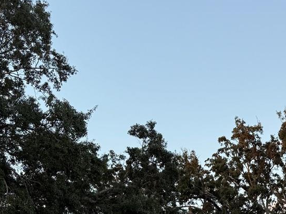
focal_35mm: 70
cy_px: 276
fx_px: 578
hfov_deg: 26.7
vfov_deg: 19.4
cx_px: 265
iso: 64
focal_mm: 6.76
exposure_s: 1/196
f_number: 1.78
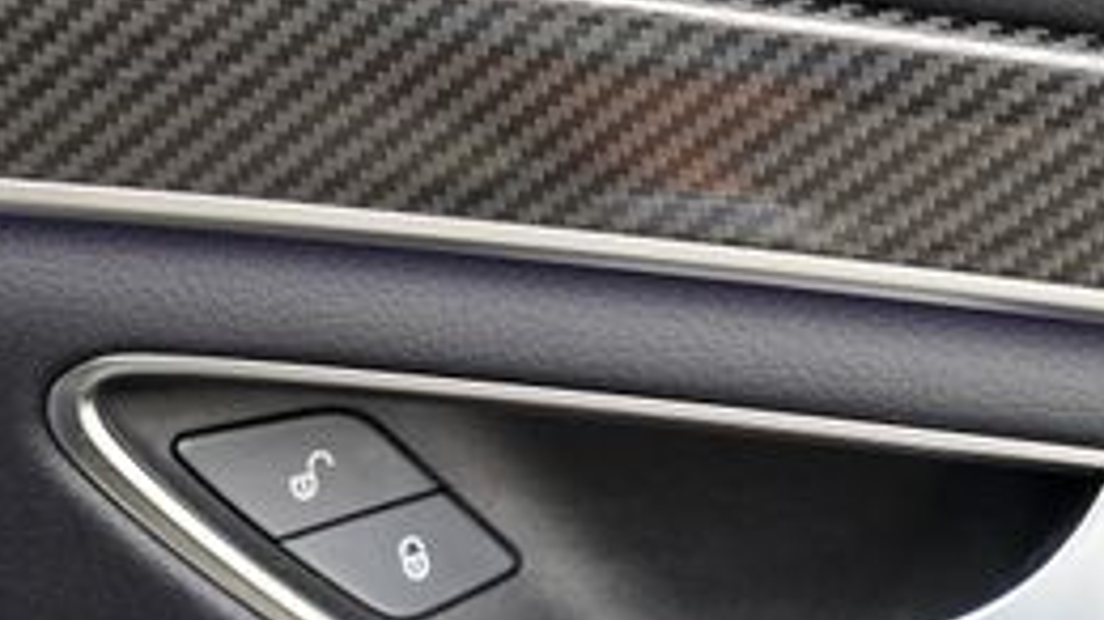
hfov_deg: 17.3
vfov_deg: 9.7
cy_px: 147
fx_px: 3628
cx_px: 505
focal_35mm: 124
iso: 100
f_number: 3.5
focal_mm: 30
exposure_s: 1/50
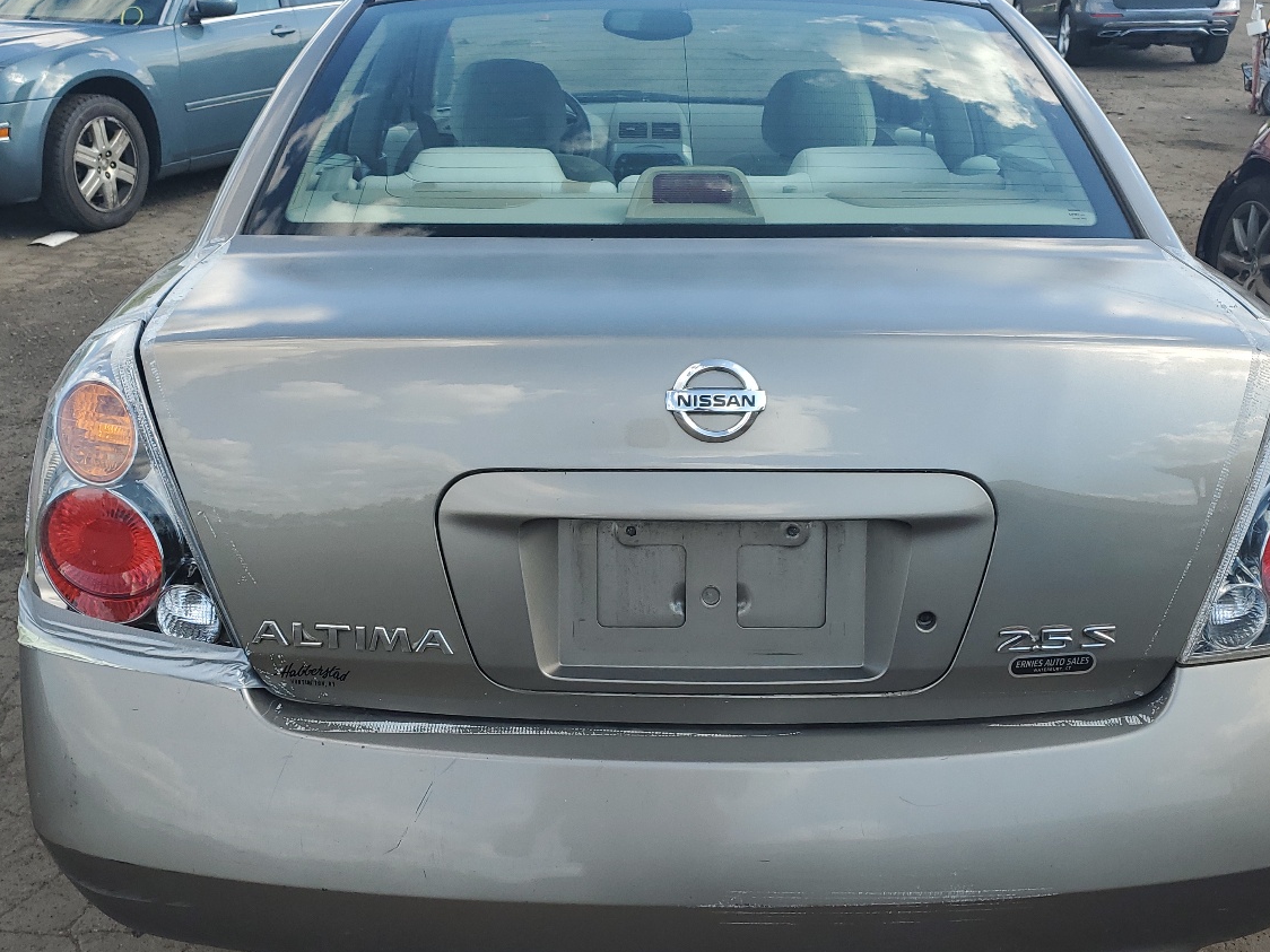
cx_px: 645
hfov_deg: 50.1
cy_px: 507
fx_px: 1357
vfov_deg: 38.6
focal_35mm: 37
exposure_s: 1/1111
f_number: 1.5
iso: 50
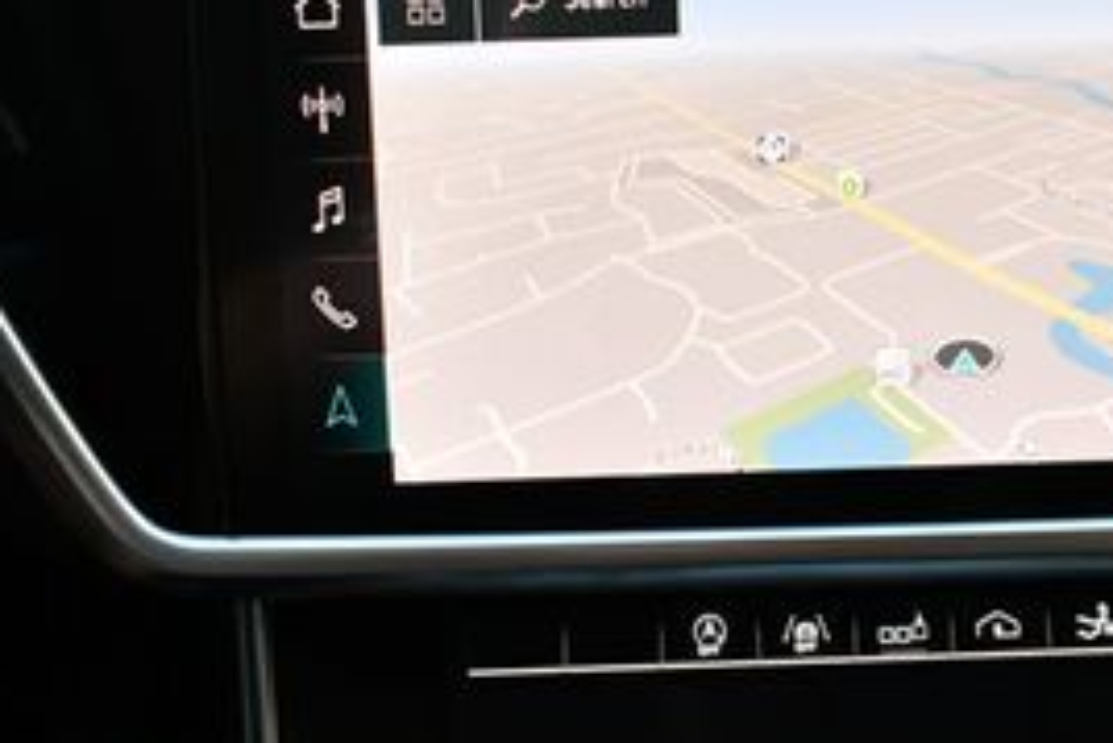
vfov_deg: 15.8
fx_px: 2660
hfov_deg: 23.5
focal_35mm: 86
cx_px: 777
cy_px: 556
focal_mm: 18
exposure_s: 1/250
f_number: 3.5
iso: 400
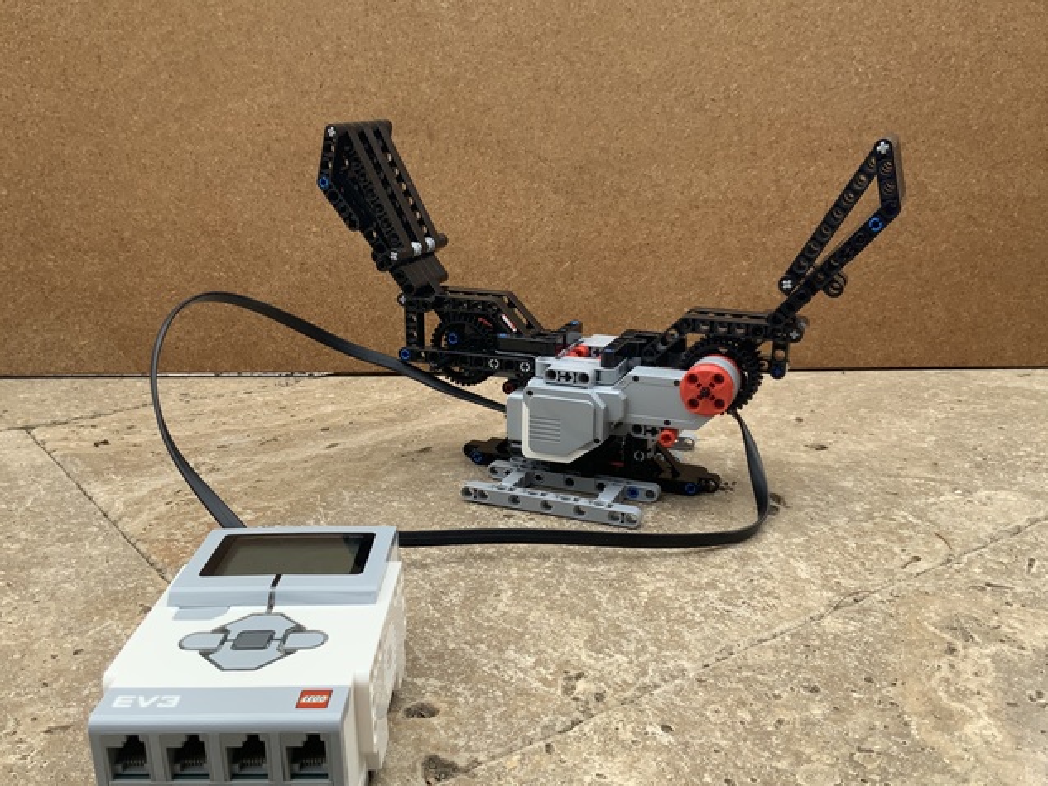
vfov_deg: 40.6
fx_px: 1060
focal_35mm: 35
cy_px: 441
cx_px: 498
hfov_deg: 52.6
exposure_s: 1/383
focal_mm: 3
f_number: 1.8
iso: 16
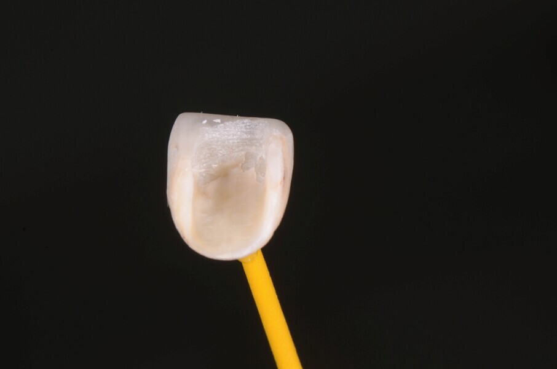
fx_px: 2432
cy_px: 184
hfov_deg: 13.1
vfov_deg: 8.7
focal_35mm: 158
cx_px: 278
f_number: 25
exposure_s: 1/125
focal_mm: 105
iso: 250
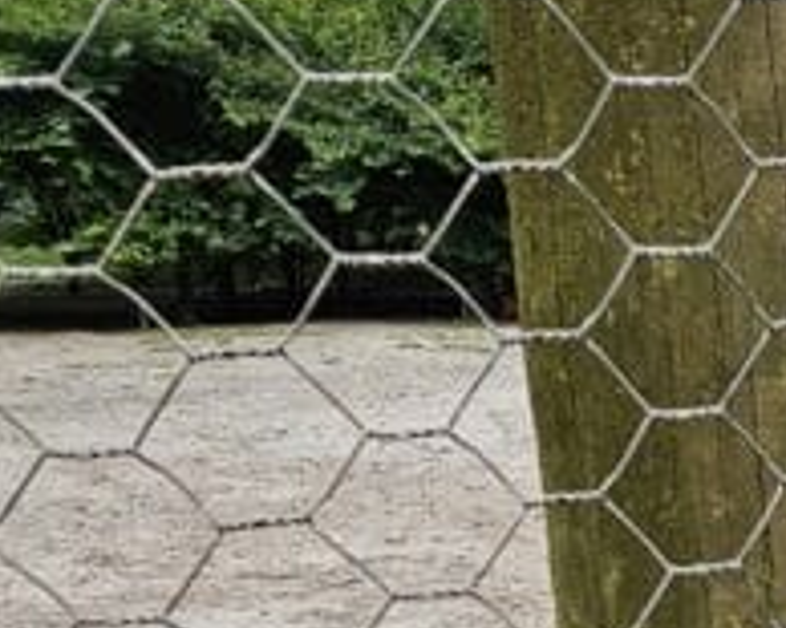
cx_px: 1260
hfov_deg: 22.0
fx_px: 1558
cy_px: 652
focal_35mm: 67
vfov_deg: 21.8
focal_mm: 2.2
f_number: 2.2
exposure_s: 1/895
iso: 50
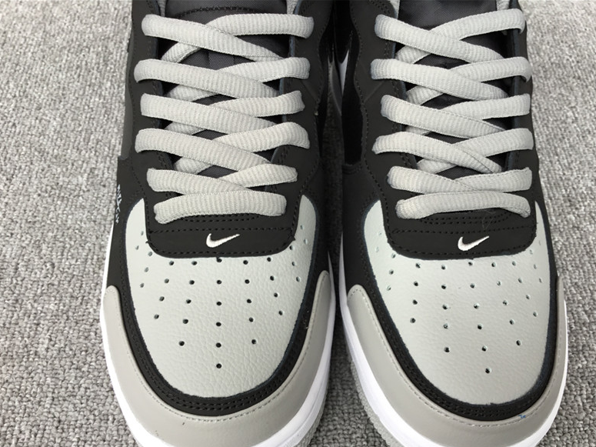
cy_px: 259
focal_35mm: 36
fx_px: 620
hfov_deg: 51.3
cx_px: 319
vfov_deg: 39.5
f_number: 2.4
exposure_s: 1/50
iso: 25
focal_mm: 3.3
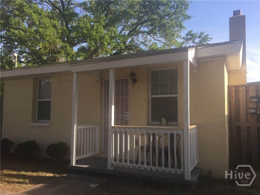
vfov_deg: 48.2
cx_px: 130
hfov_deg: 61.7
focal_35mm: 29
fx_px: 218
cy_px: 98
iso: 32
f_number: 2.2
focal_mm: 4.15
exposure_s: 1/608
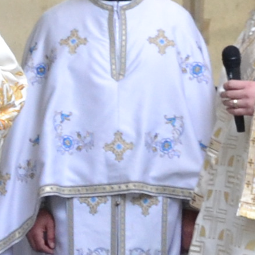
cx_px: -247
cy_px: 152
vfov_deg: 5.4
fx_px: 2684
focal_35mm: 322
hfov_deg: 5.3
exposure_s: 1/160
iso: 800
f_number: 5.6
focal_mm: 24
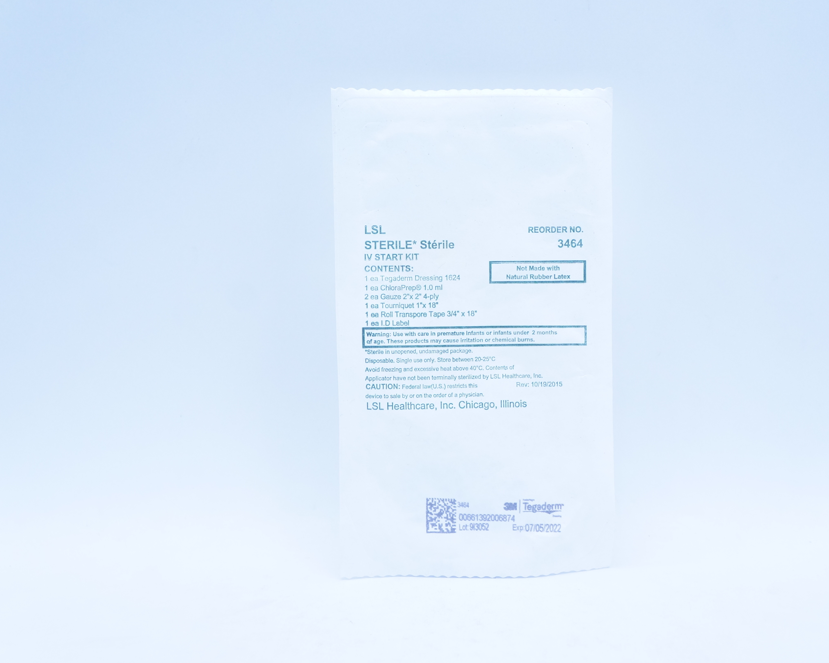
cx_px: 479
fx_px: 1216
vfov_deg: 30.5
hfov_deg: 37.6
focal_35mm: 50
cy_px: 332
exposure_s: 1/125
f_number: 5.6
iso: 800
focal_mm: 29
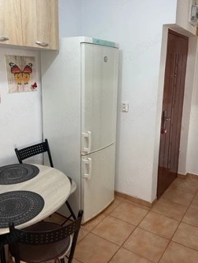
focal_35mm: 31
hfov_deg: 45.5
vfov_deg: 58.2
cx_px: 96
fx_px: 236
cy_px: 120
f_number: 1.8
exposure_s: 1/50
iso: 64
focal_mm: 4.25
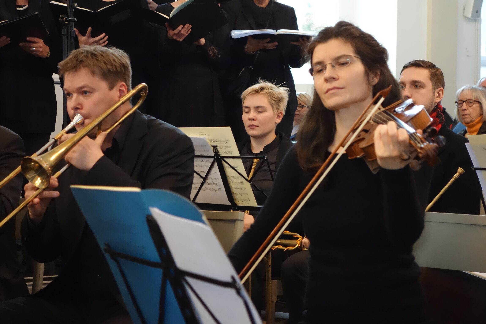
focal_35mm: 79
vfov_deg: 17.3
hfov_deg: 25.7
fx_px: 1066
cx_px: 243
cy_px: 162
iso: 3200
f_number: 4.5
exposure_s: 1/40
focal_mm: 29.49
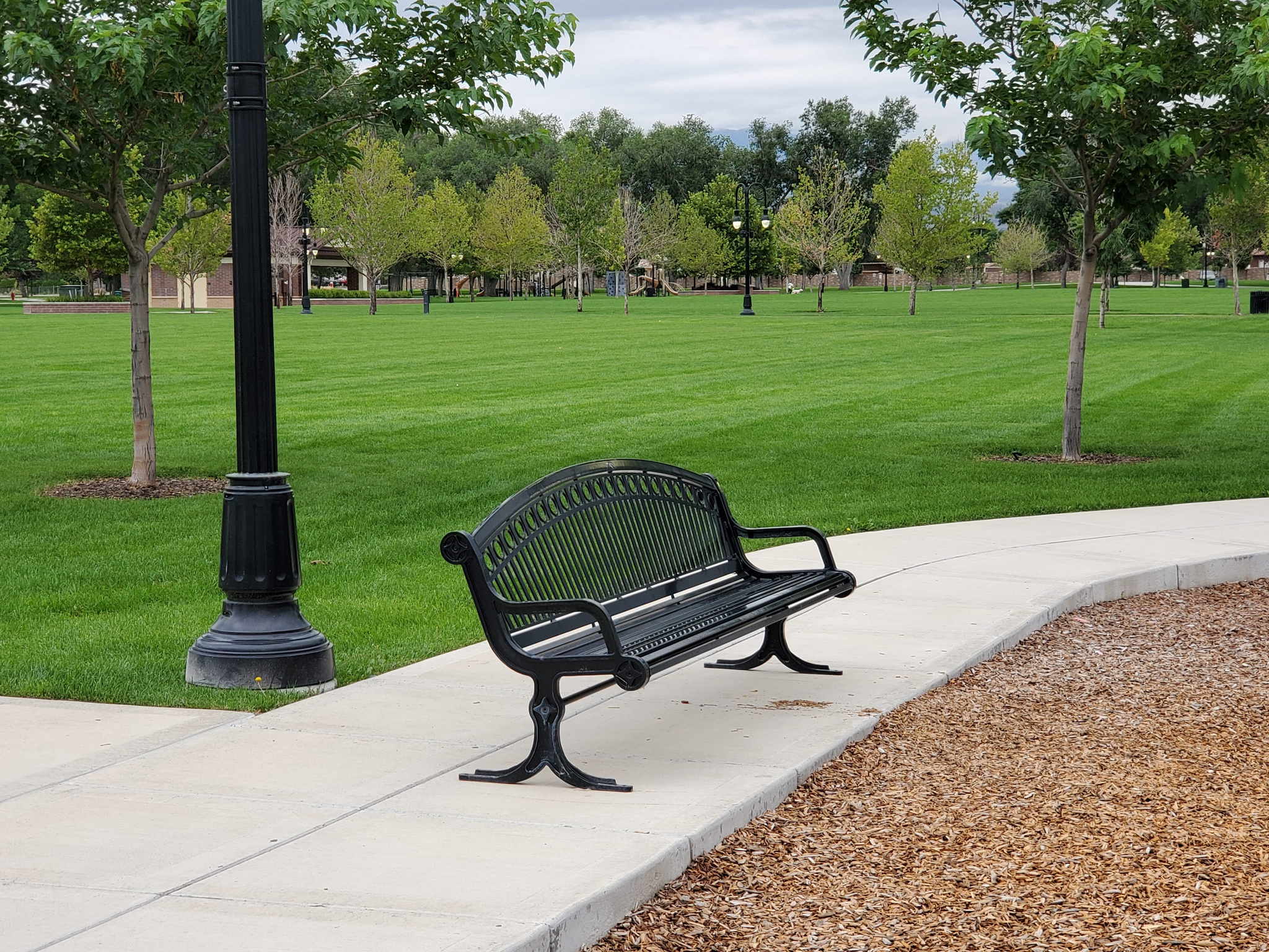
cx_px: 634
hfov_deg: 36.8
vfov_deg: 28.0
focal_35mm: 52
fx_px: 1906
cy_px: 476
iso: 50
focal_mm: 6
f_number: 2.4
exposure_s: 1/130
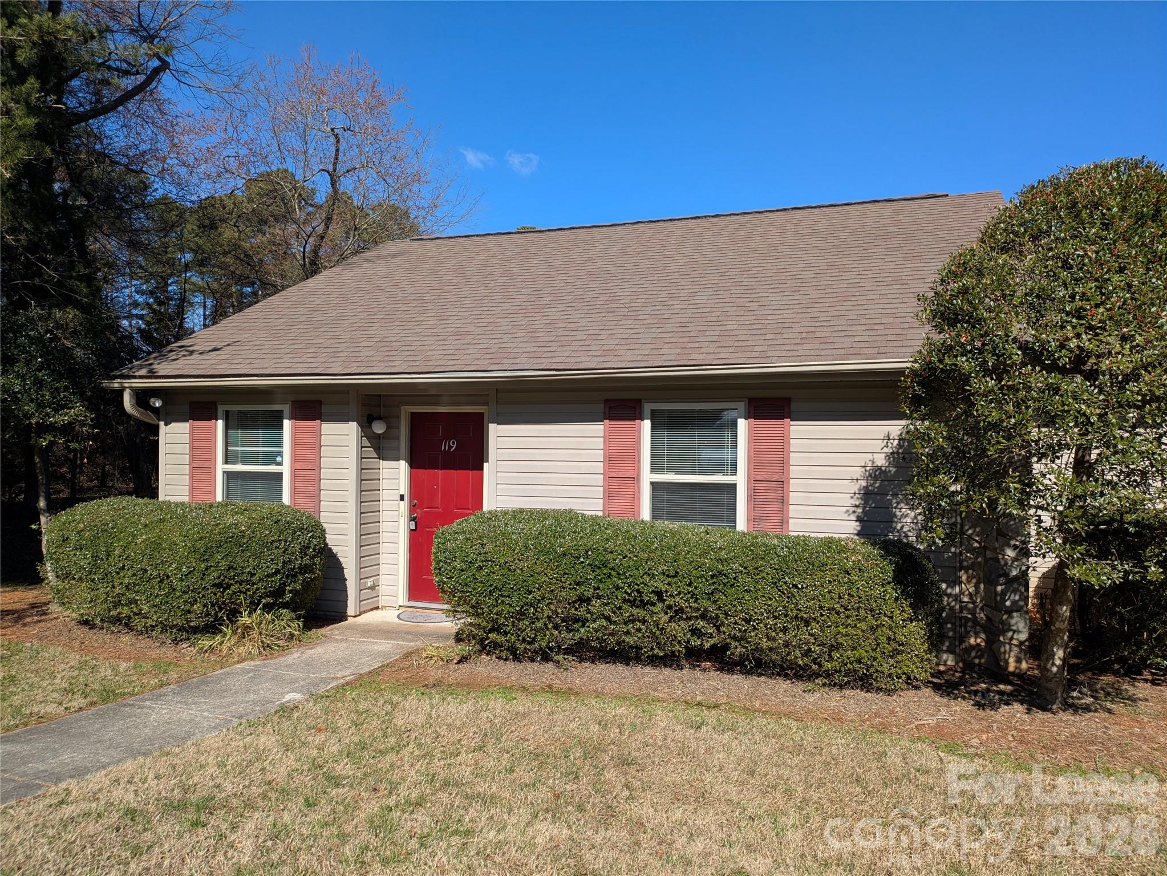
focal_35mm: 25
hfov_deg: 69.4
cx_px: 584
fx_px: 843
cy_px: 438
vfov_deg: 54.9
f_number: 1.89
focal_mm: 5.43
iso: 40
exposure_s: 1/1919
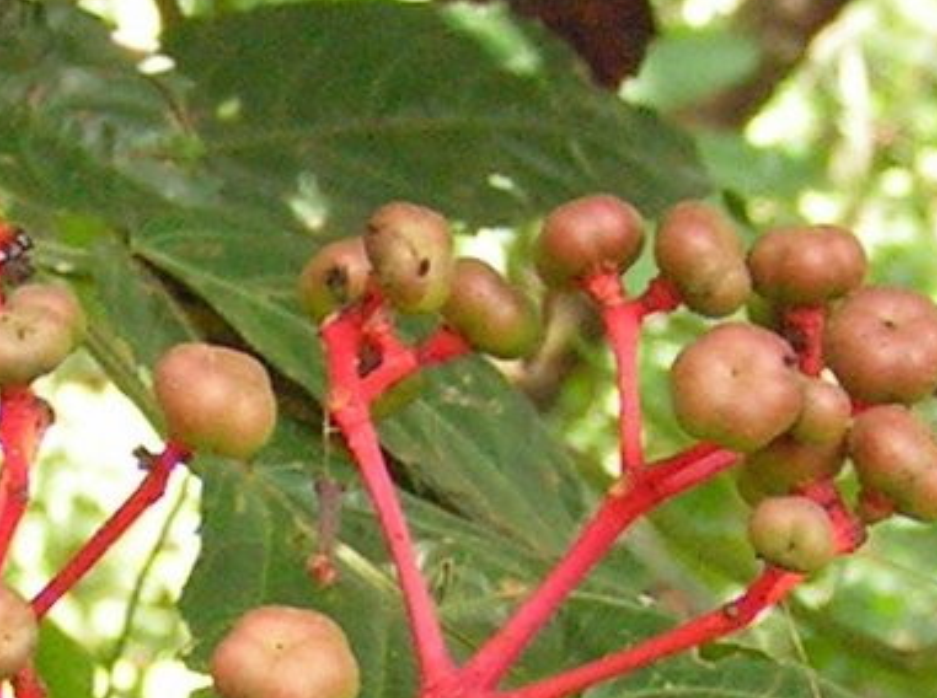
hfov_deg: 18.6
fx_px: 2755
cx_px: -91
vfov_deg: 14.1
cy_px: 780
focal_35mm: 102
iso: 200
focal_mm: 6.3
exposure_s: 1/40
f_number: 2.8
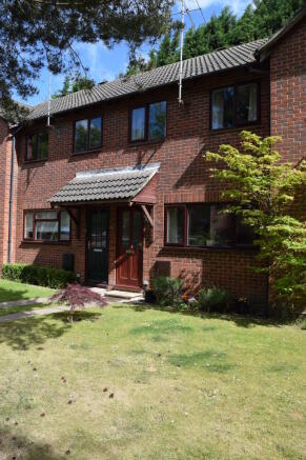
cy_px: 230
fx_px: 344
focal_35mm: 27
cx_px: 153
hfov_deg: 47.9
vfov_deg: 67.4
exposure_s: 1/400
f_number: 7.1
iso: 200
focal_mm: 18
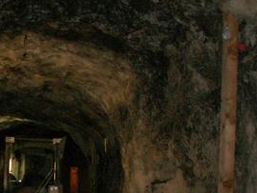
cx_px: -17
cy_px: 209
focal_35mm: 84
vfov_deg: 17.0
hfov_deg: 22.2
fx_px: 623
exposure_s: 1/40
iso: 160
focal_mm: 5.86
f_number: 2.8
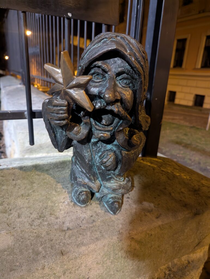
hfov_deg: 56.9
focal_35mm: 24
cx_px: 105
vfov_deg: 71.5
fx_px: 194
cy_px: 140
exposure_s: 1/33.3
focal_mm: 6.81
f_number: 1.85
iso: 3648
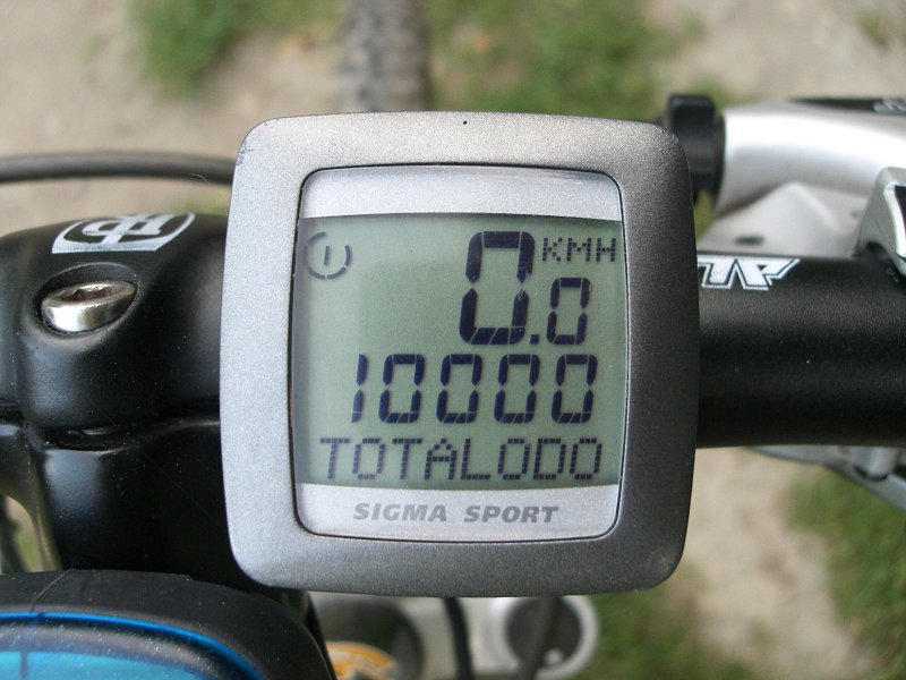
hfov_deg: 49.0
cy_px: 340
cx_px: 453
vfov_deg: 37.7
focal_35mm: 38
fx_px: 995
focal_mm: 6.3
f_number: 3.1
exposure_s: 1/80
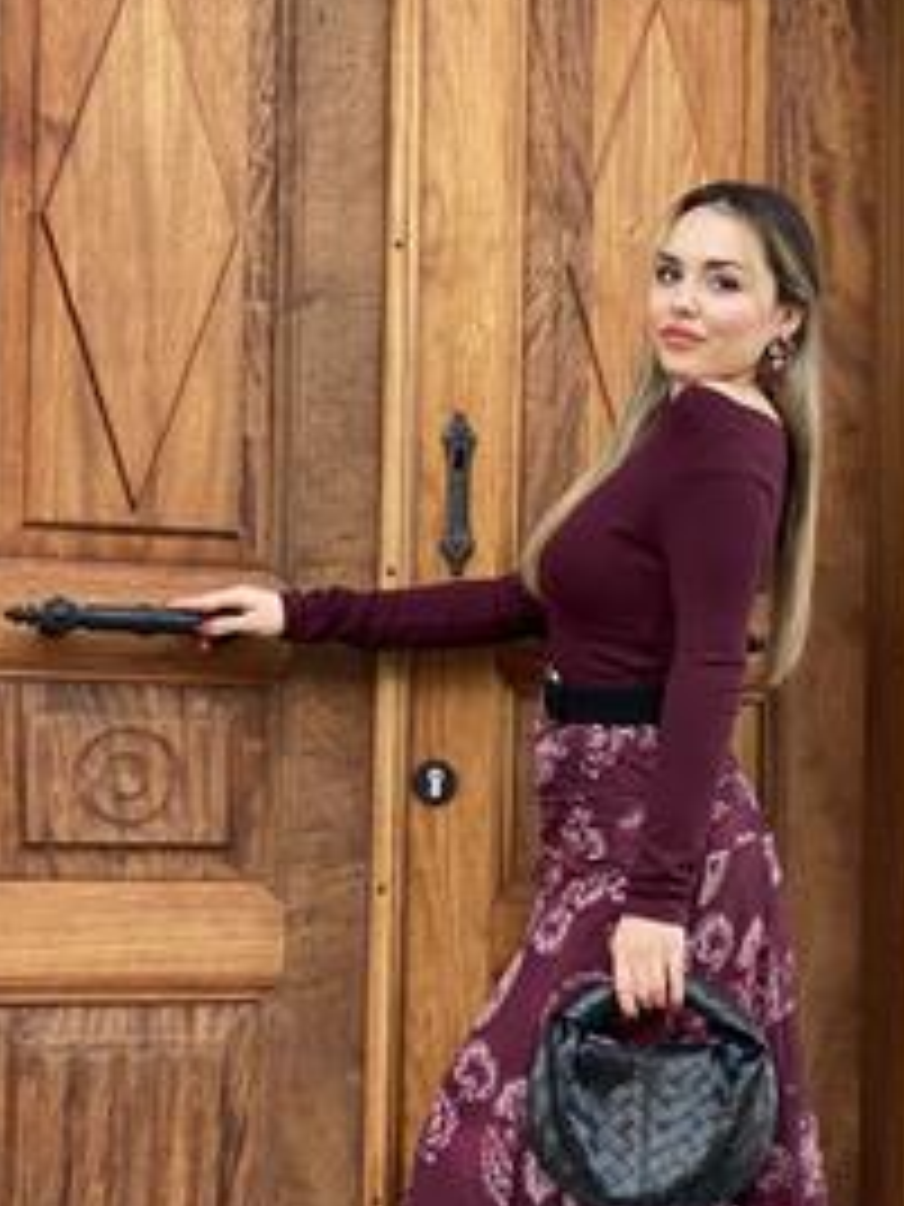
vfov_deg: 24.3
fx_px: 2786
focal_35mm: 80
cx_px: 684
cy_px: 821
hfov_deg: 18.3
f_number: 2
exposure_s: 1/122
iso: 80
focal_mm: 6
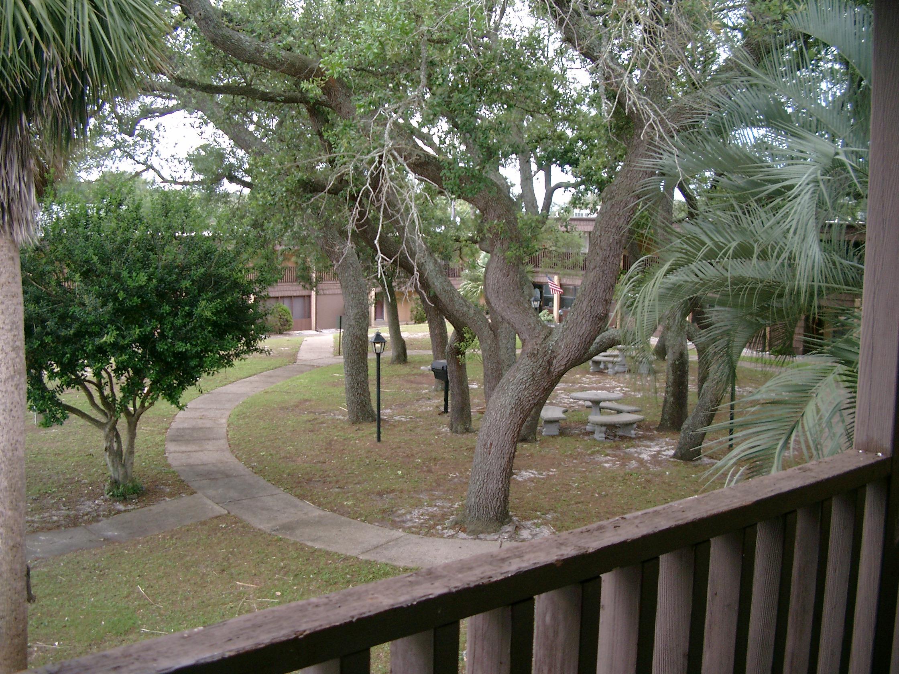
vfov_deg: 38.7
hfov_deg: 50.1
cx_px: 450
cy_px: 337
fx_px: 961
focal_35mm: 37
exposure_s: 1/250
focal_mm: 7.6
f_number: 2.6
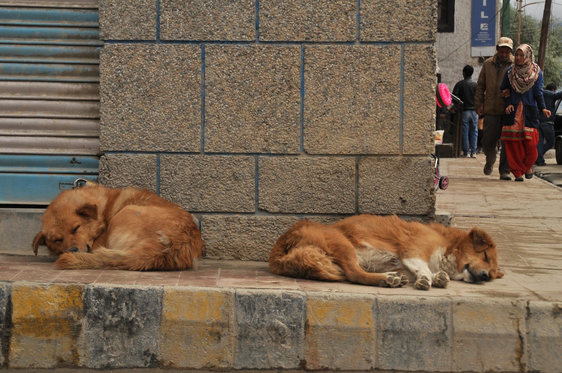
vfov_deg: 13.4
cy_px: 186
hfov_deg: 20.0
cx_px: 281
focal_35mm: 102
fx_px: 1590
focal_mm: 68
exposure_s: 1/2000
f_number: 11
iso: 500
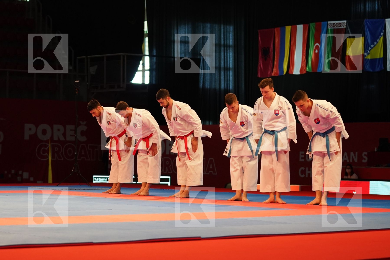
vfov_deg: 13.0
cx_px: 195
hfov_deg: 19.5
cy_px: 130
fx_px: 1137
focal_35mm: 105
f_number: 2.8
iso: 2000
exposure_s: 1/250
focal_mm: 70
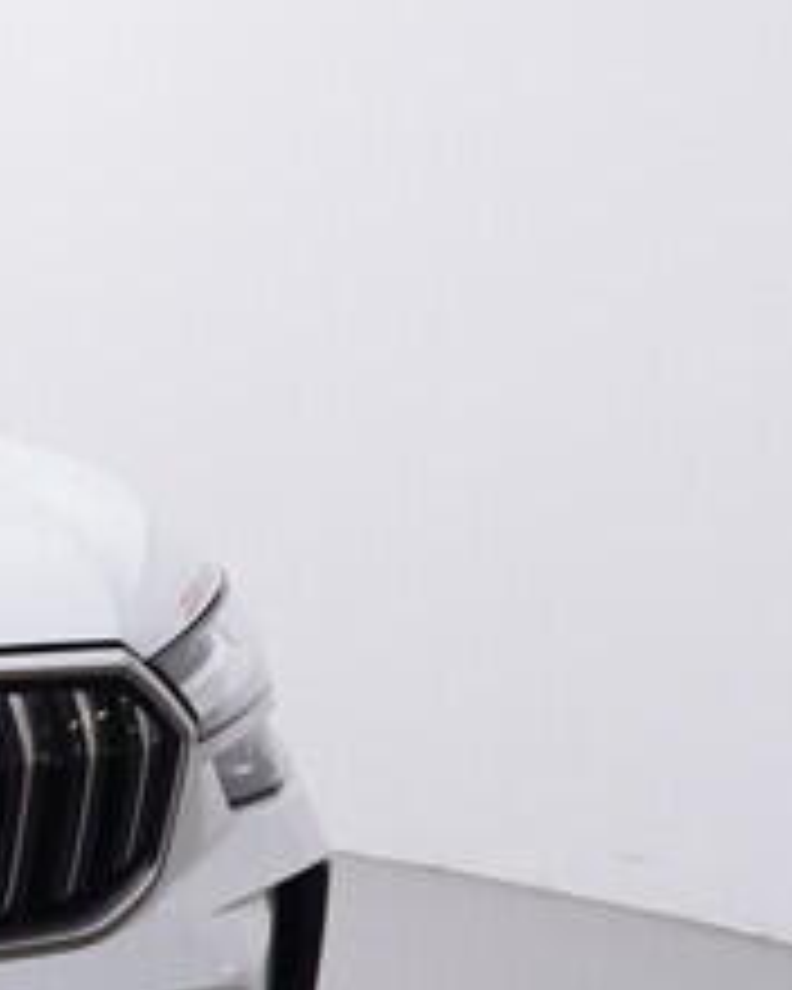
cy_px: 770
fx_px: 2877
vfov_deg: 19.4
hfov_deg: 12.6
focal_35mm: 98
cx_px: -1048
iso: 200
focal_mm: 15
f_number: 5
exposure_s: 1/80
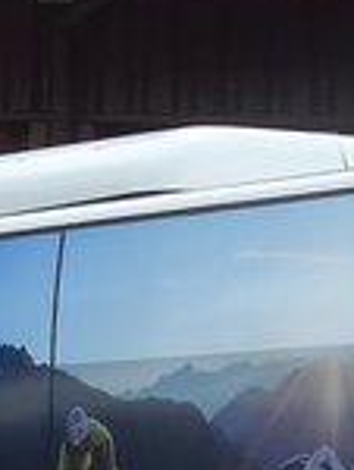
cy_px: 385
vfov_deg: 6.9
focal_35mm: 288
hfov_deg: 5.1
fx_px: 3916
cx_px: 764
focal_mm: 7.5
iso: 80
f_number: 2.8
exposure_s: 1/1600
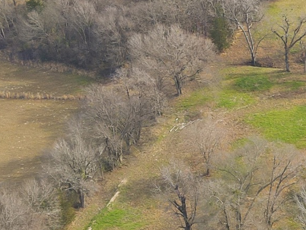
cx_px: 419
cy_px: 166
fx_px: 920
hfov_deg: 17.5
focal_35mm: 104
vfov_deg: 14.2
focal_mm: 4.5
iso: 110
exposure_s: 1/100
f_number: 2.8
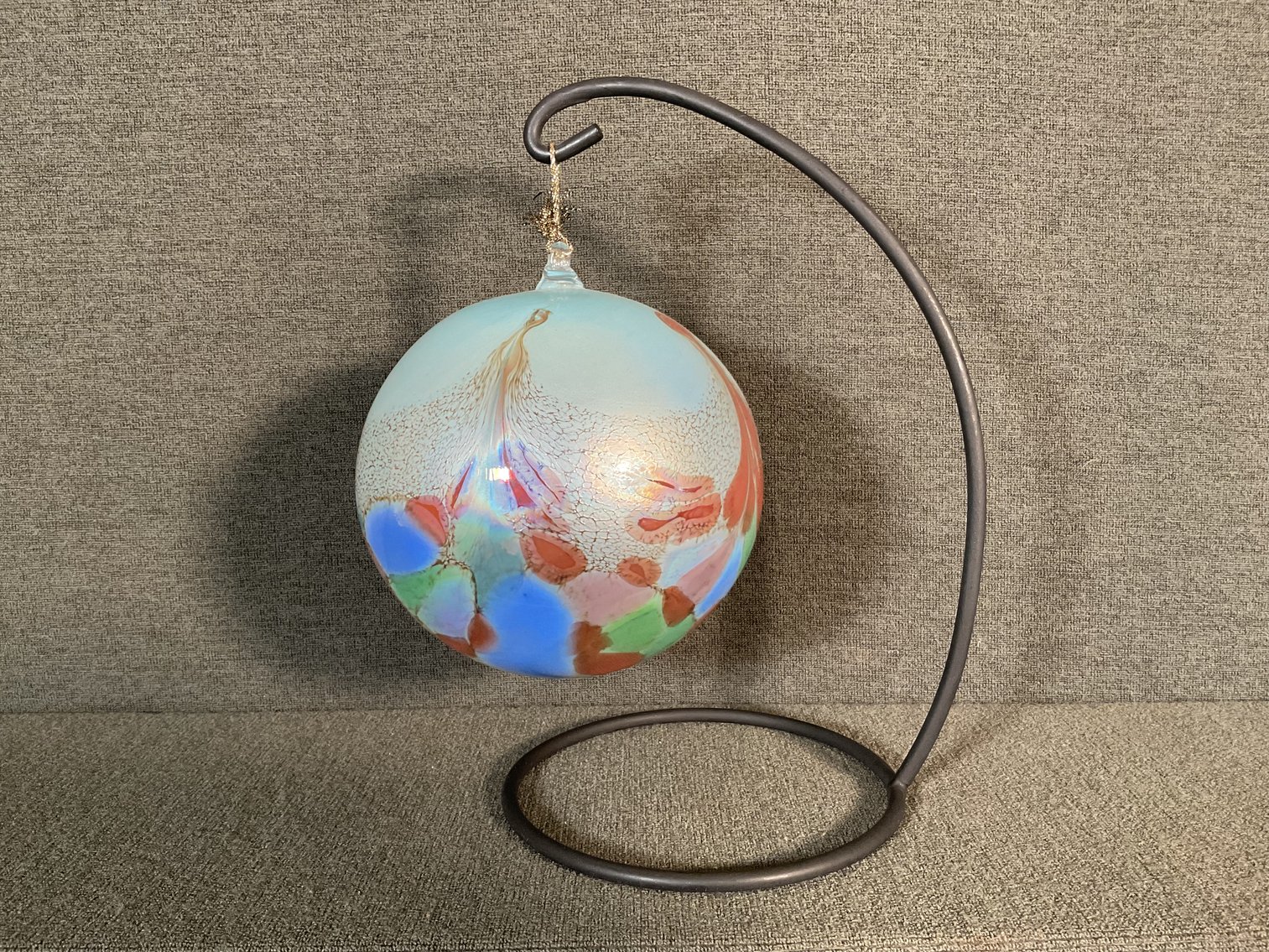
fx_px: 1063
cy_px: 476
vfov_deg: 48.2
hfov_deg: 61.7
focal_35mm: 29
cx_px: 634
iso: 160
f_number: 1.8
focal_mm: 3
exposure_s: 1/60
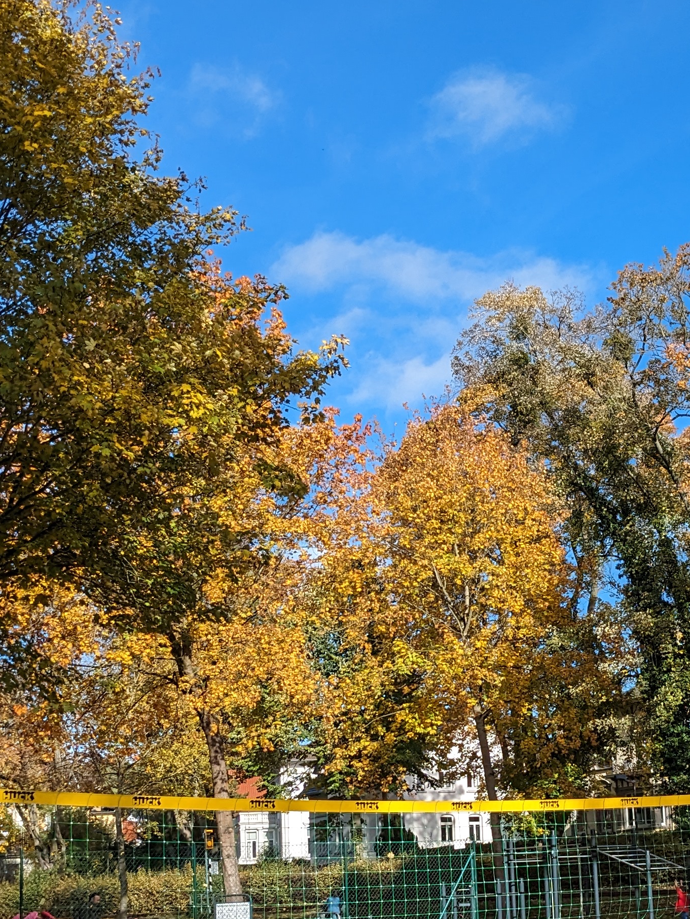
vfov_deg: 31.6
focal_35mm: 60
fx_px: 1594
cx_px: 459
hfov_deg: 24.3
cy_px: 693
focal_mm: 4.38
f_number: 1.73
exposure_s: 1/2597
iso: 53
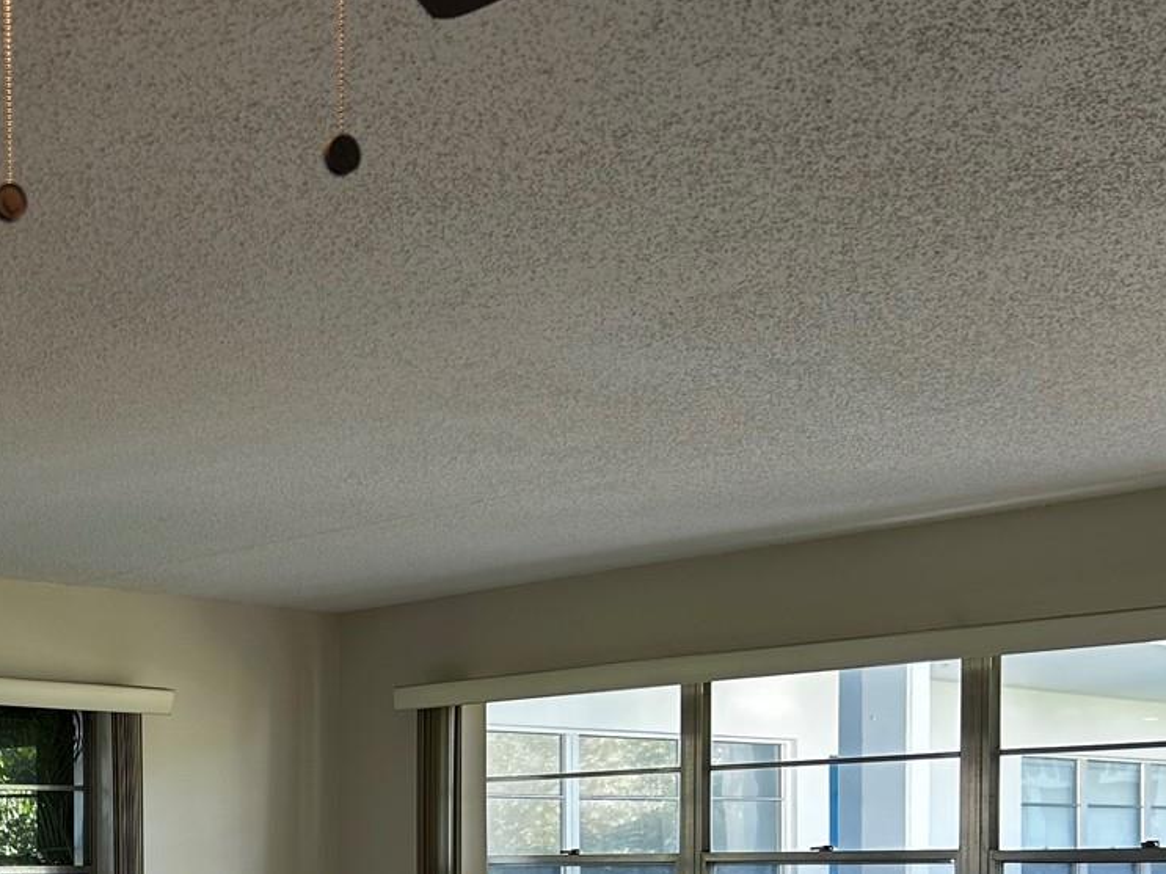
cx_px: 41
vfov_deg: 24.7
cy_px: 909
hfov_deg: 32.1
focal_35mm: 56
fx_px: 1886
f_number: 1.5
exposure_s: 1/120
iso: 50
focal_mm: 5.7
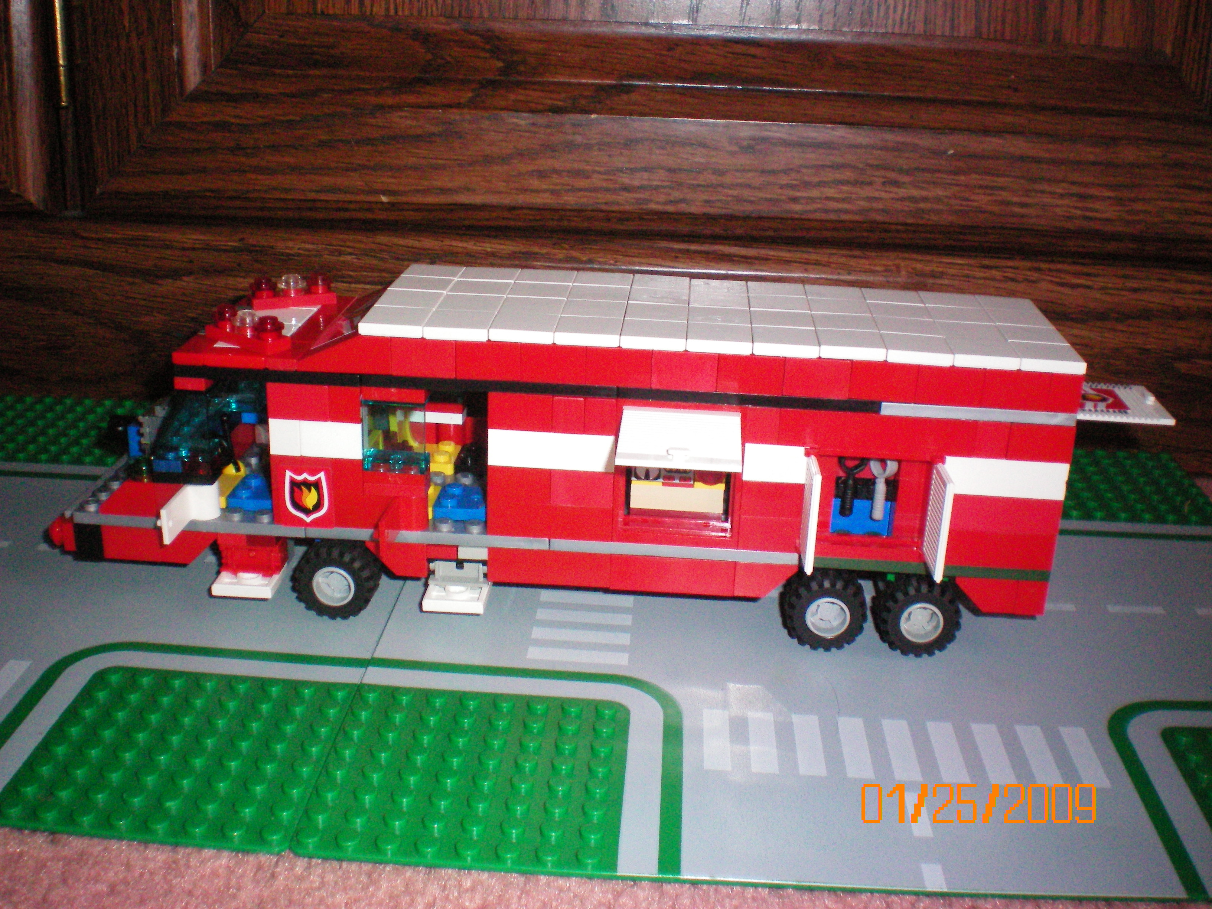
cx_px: 606
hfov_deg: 49.0
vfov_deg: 37.7
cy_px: 454
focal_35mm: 38
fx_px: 1330
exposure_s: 1/60
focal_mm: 6.3
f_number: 4.6
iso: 400
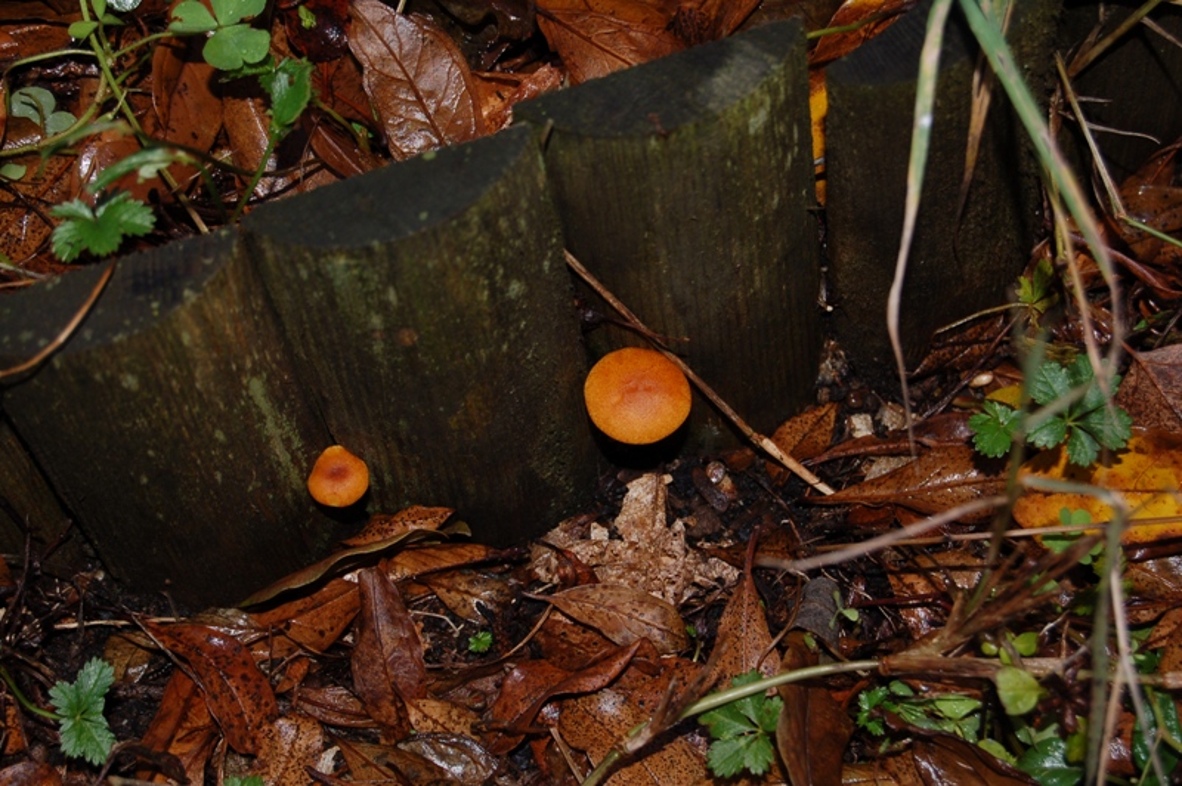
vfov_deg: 16.5
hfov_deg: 24.6
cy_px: 393
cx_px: 591
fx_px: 2706
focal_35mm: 82
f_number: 5.6
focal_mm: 55
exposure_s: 1/125
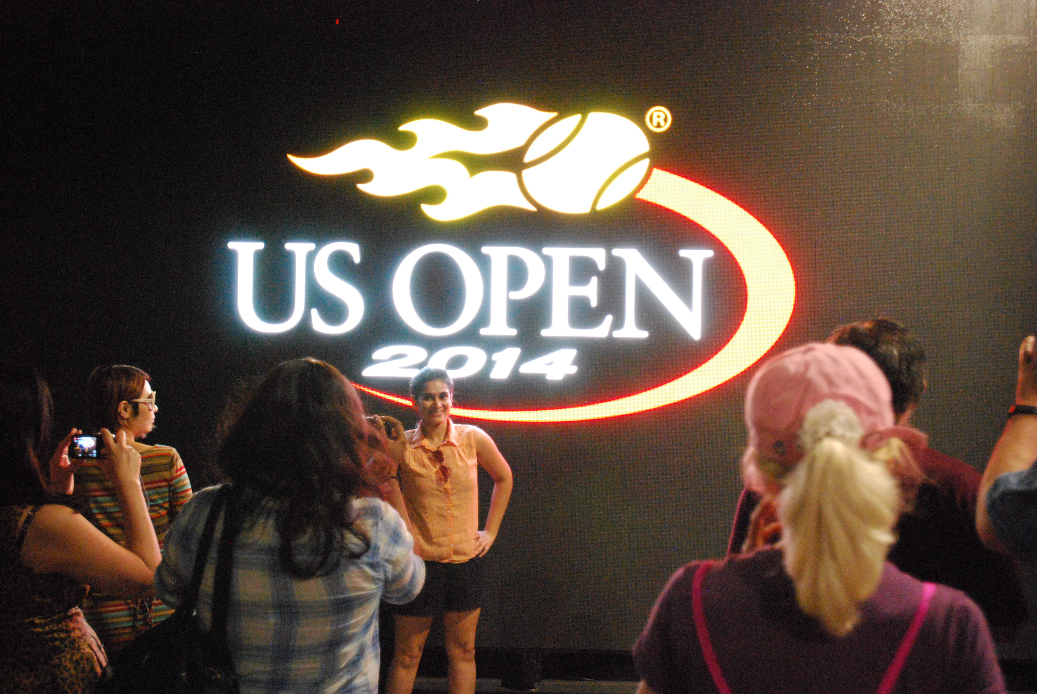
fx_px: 1298
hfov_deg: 43.6
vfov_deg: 29.9
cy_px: 347
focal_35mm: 45
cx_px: 518
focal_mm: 30
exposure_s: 1/125
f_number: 2.8
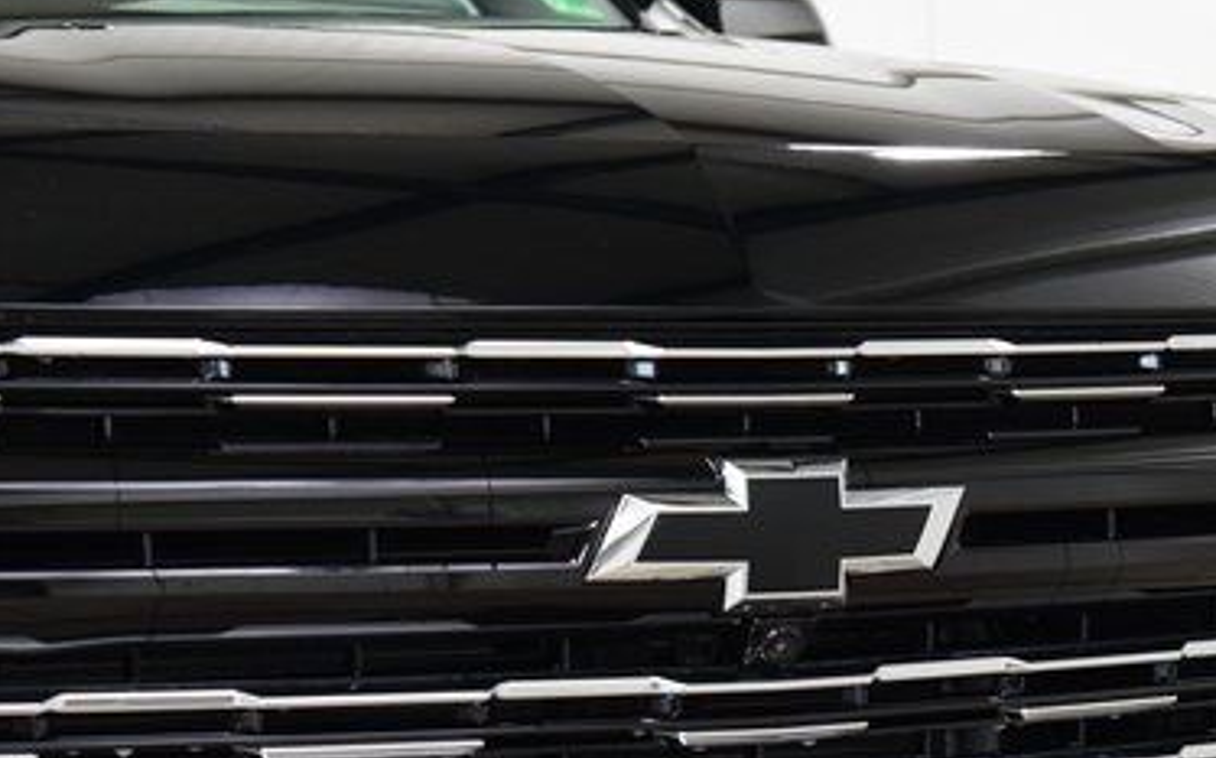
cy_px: 656
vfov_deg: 9.9
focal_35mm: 131
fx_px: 4337
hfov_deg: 16.0
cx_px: 660
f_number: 4.5
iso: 1600
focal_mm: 50
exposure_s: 1/60
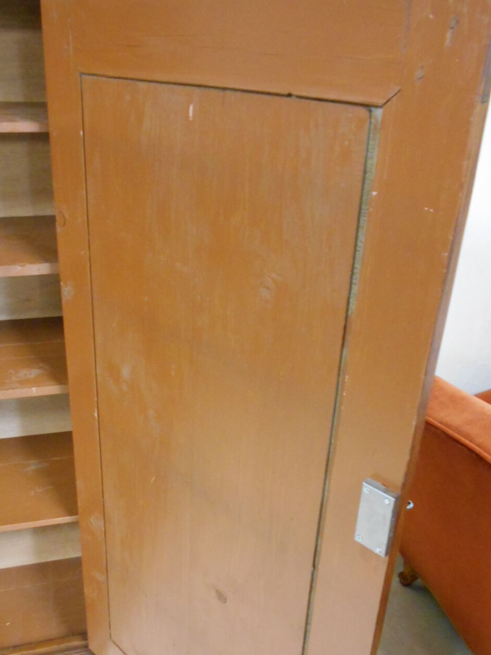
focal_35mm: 33
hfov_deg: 42.8
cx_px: 213
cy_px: 354
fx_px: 624
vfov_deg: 55.3
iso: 640
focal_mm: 4.6
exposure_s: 1/8
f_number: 3.2
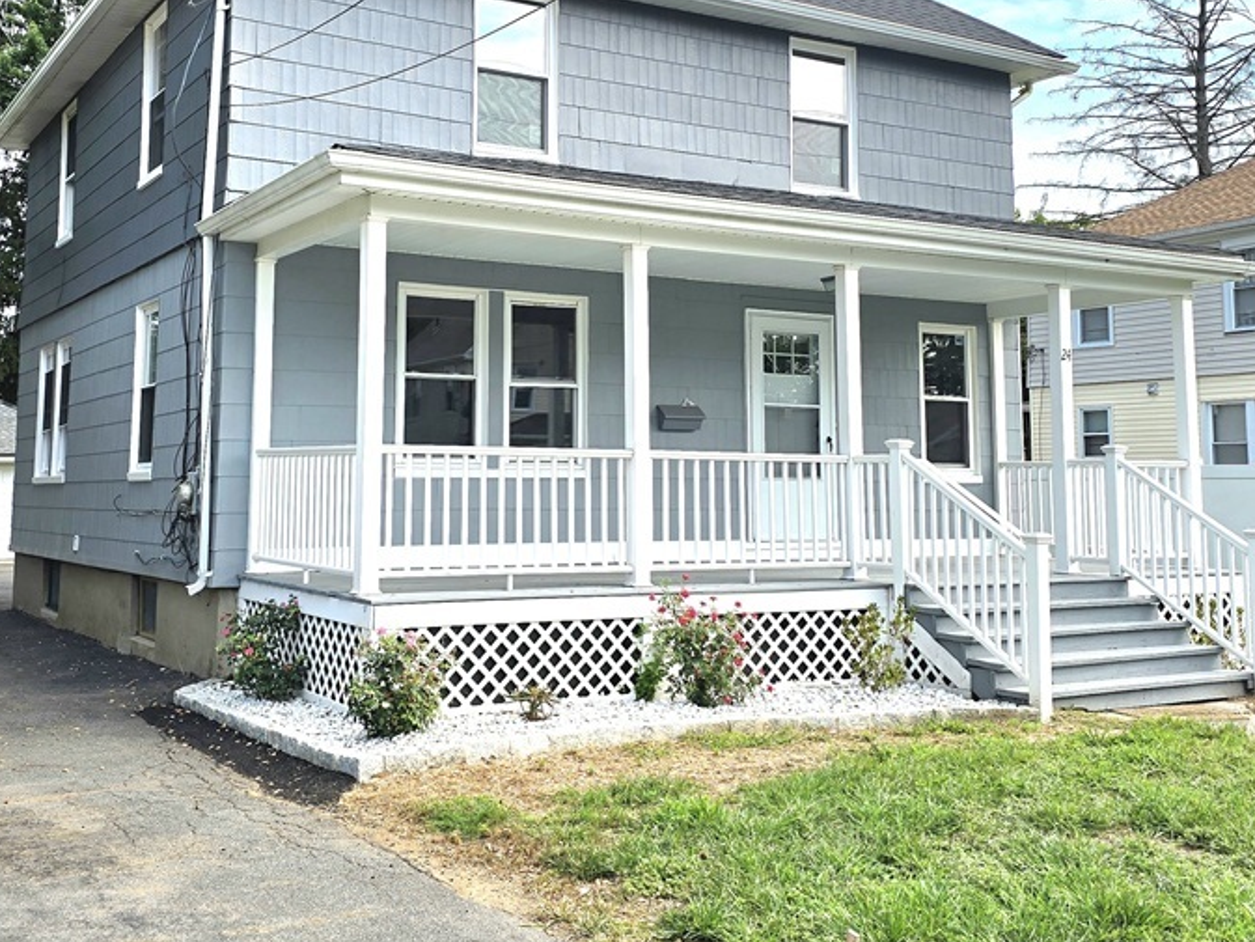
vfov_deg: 34.9
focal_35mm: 41
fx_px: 1487
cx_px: 586
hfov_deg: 45.7
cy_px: 325
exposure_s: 1/769
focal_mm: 6.3
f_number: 1.7
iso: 12
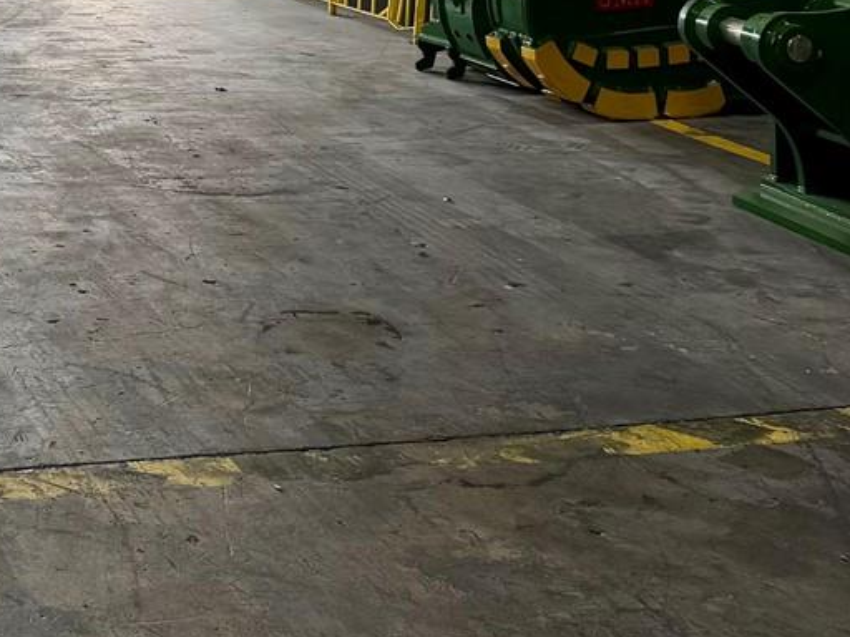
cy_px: -219
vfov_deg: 18.2
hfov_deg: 24.6
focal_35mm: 75
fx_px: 1842
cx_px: -23
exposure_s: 1/728
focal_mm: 6.76
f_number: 1.78
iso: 80
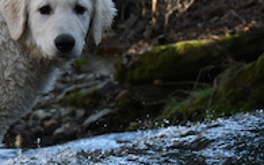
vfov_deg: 9.0
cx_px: -60
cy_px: 45
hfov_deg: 13.9
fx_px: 1048
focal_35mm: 146
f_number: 3.2
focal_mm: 31
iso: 1100
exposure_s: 1/1250
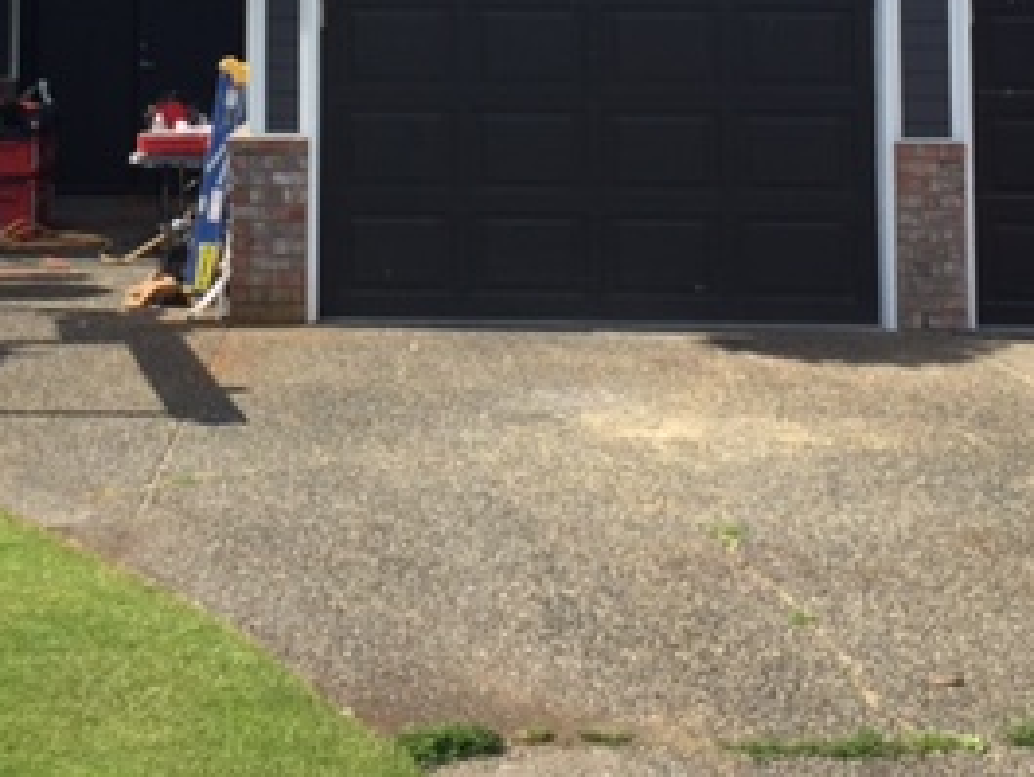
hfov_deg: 27.6
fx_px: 2092
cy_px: -137
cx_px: 351
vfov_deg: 19.8
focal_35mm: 70
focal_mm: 4.15
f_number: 2.2
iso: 32
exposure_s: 1/1014
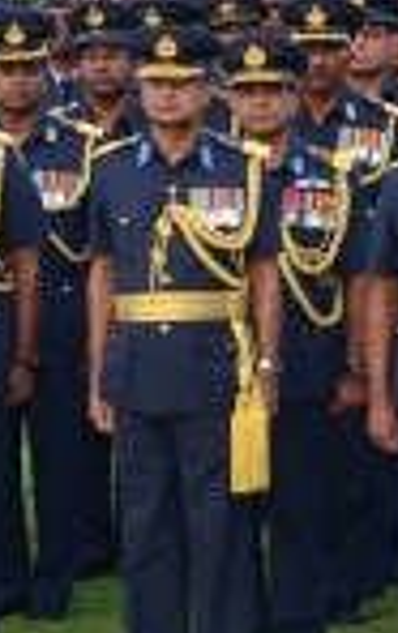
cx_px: -116
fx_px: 7468
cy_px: 297
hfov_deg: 3.0
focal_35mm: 432
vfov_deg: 4.9
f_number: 6.3
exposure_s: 1/100
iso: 400
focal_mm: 70
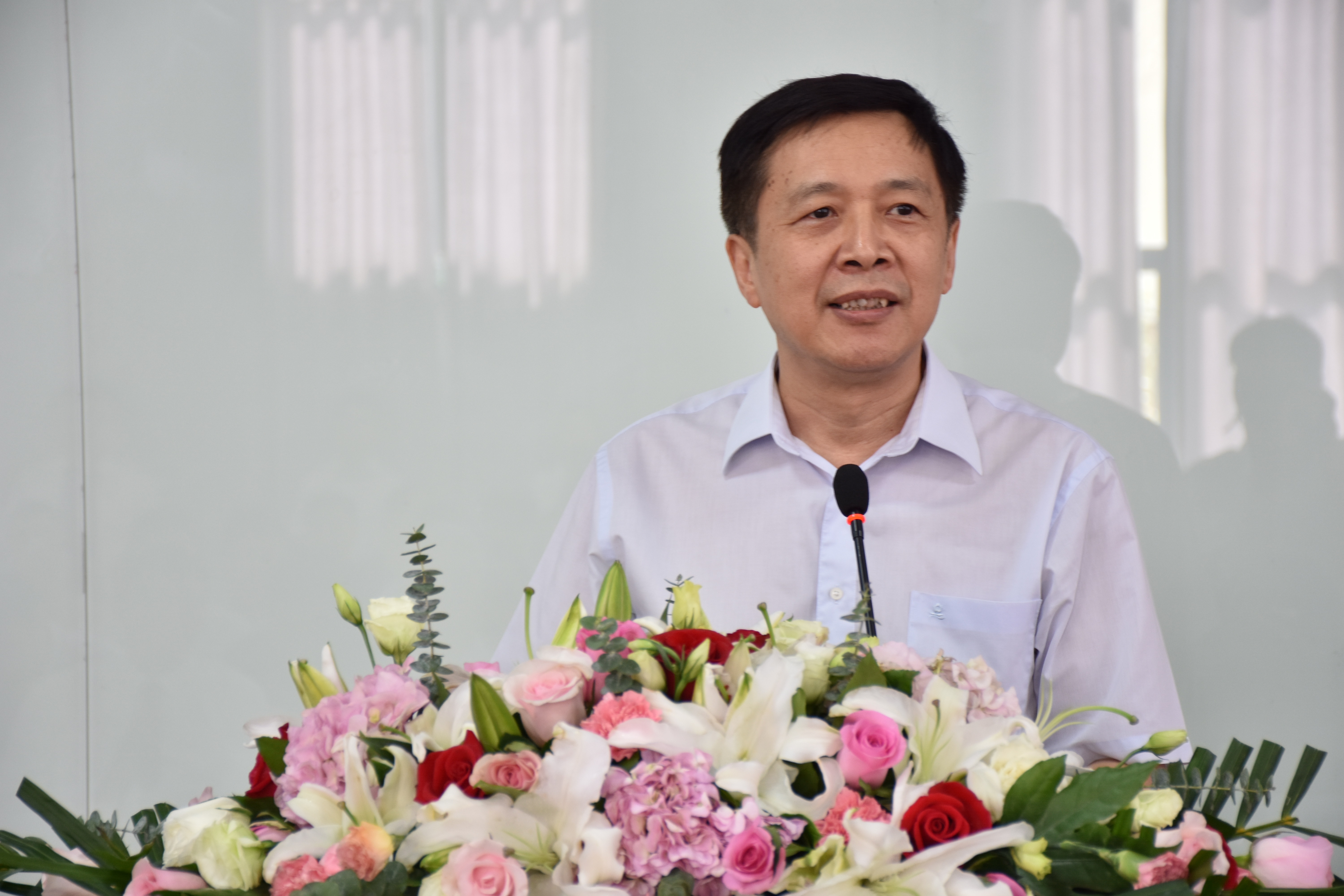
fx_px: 4480
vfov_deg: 11.4
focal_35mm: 120
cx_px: 672
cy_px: 448
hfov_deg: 17.1
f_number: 5.3
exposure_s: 1/20
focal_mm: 80
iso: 320
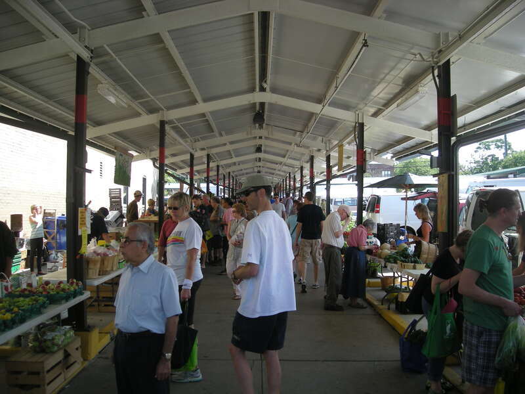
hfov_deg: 52.6
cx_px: 262
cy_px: 197
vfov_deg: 40.7
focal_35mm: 35
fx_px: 531
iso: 50
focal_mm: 5.7
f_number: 2.8
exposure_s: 1/198
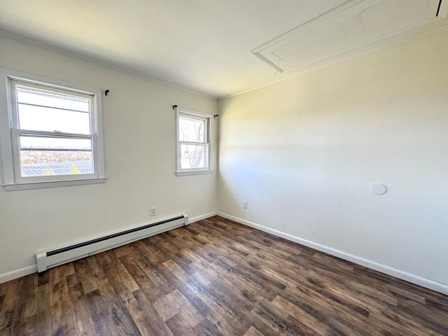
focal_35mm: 14
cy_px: 168
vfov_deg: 85.7
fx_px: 181
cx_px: 224
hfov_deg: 102.1
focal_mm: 2.22
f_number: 2.2
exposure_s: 1/99
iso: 250
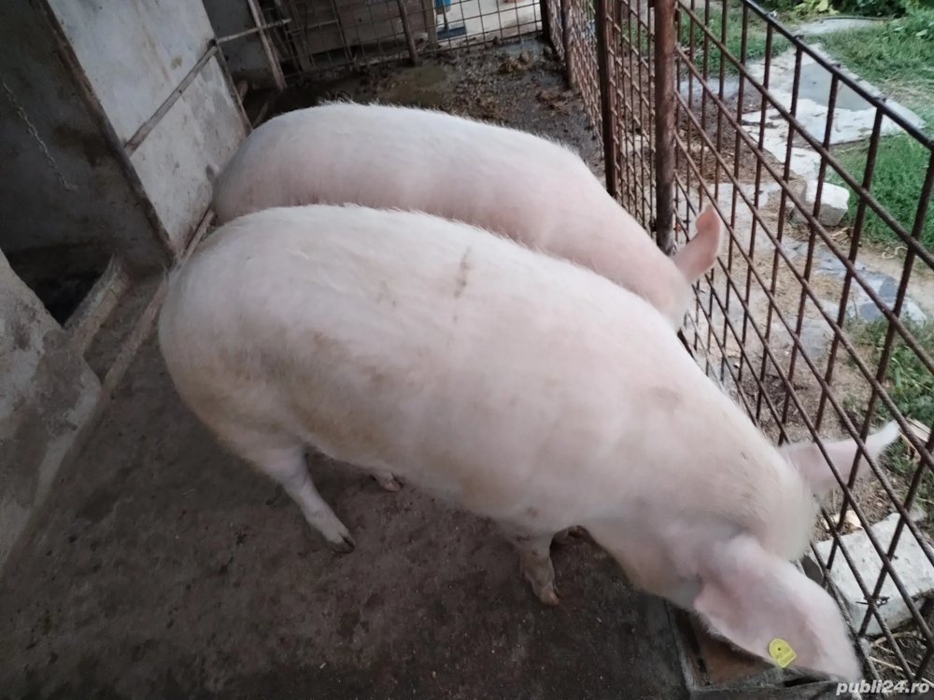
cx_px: 467
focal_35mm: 26
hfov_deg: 67.3
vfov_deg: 53.1
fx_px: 702
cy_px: 350
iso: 793
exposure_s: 1/33.3
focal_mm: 4.75
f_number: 1.8
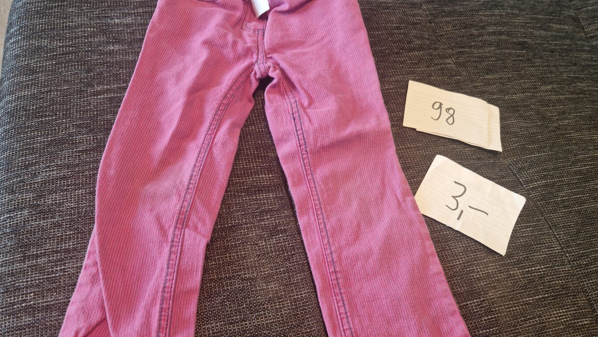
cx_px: 298
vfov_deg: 44.3
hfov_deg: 71.9
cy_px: 185
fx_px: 412
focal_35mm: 26
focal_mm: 5.4
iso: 50
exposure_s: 1/100
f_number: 1.8
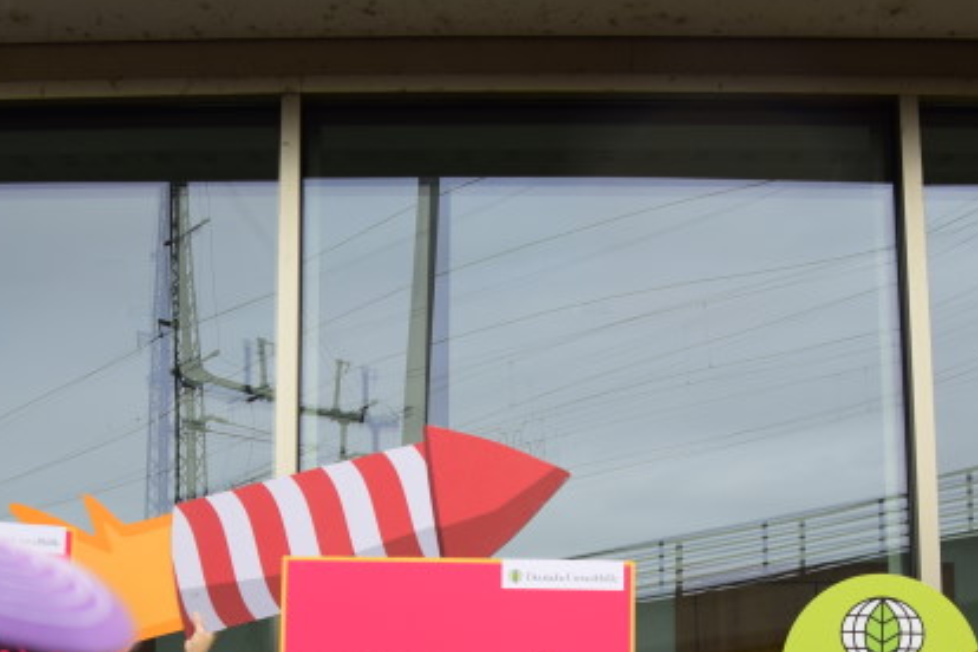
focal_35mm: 116
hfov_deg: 17.6
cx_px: 472
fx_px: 3151
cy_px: 682
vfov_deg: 11.7
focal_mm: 32
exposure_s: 1/100
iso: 200
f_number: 5
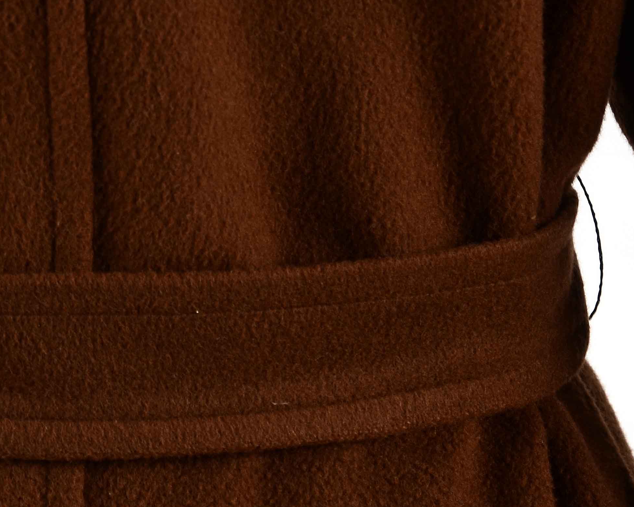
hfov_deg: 5.2
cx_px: 93
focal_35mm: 374
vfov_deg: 4.1
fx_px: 7021
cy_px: 395
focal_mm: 105
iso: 160
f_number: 8
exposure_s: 1/80
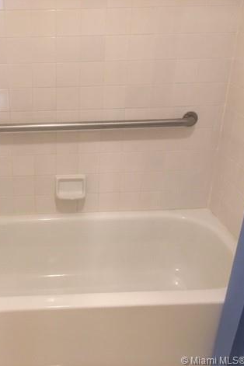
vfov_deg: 47.4
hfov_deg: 31.5
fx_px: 417
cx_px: 38
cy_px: 181
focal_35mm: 41
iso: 80
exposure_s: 1/30
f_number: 2.2
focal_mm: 4.15
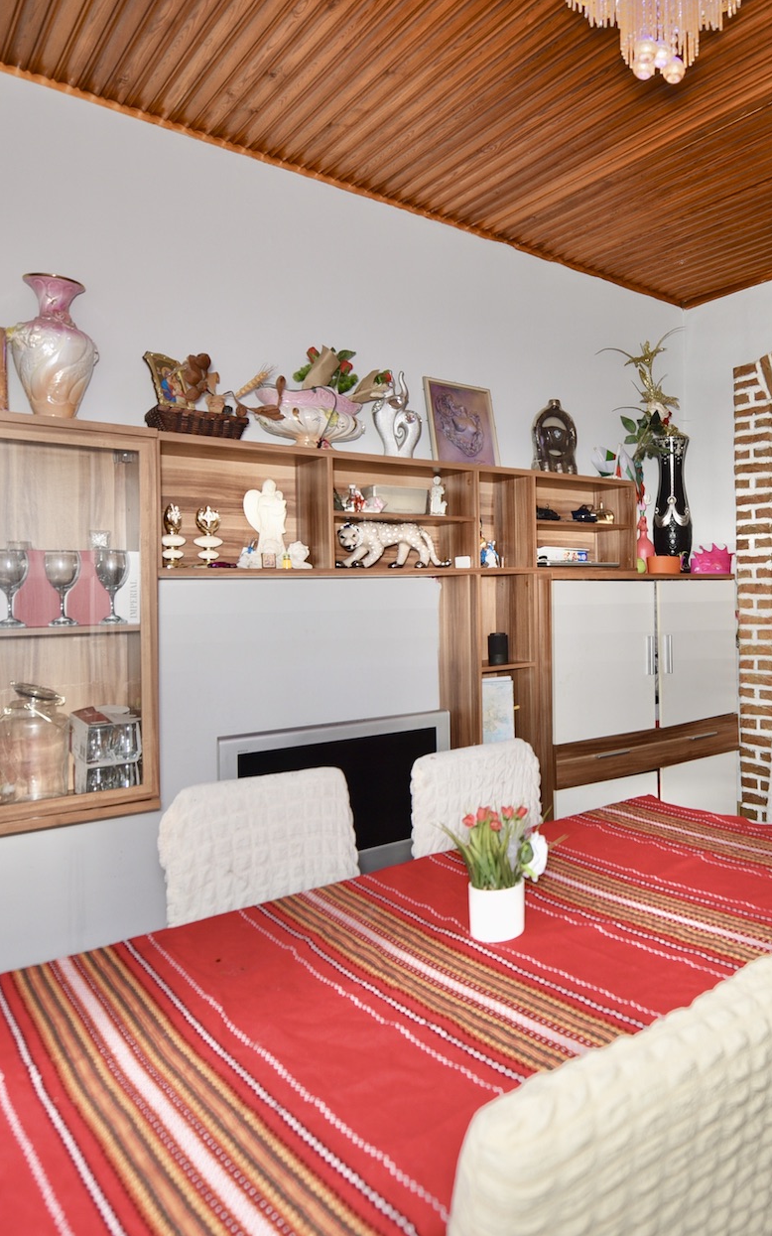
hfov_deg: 51.1
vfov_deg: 79.6
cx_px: 633
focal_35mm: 22
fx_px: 741
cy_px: 602
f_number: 3.5
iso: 200
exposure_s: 1/60
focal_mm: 14
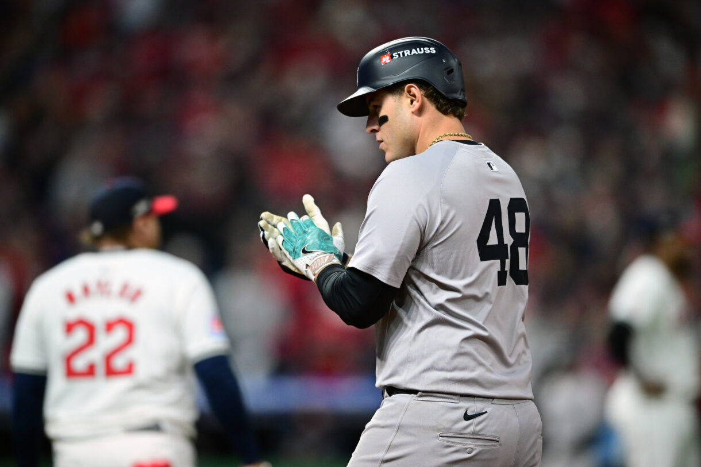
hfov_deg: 5.2
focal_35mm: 400
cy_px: 234
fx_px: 7787
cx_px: 350
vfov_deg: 3.4
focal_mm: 400
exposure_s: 1/1250
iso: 3200
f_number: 3.2
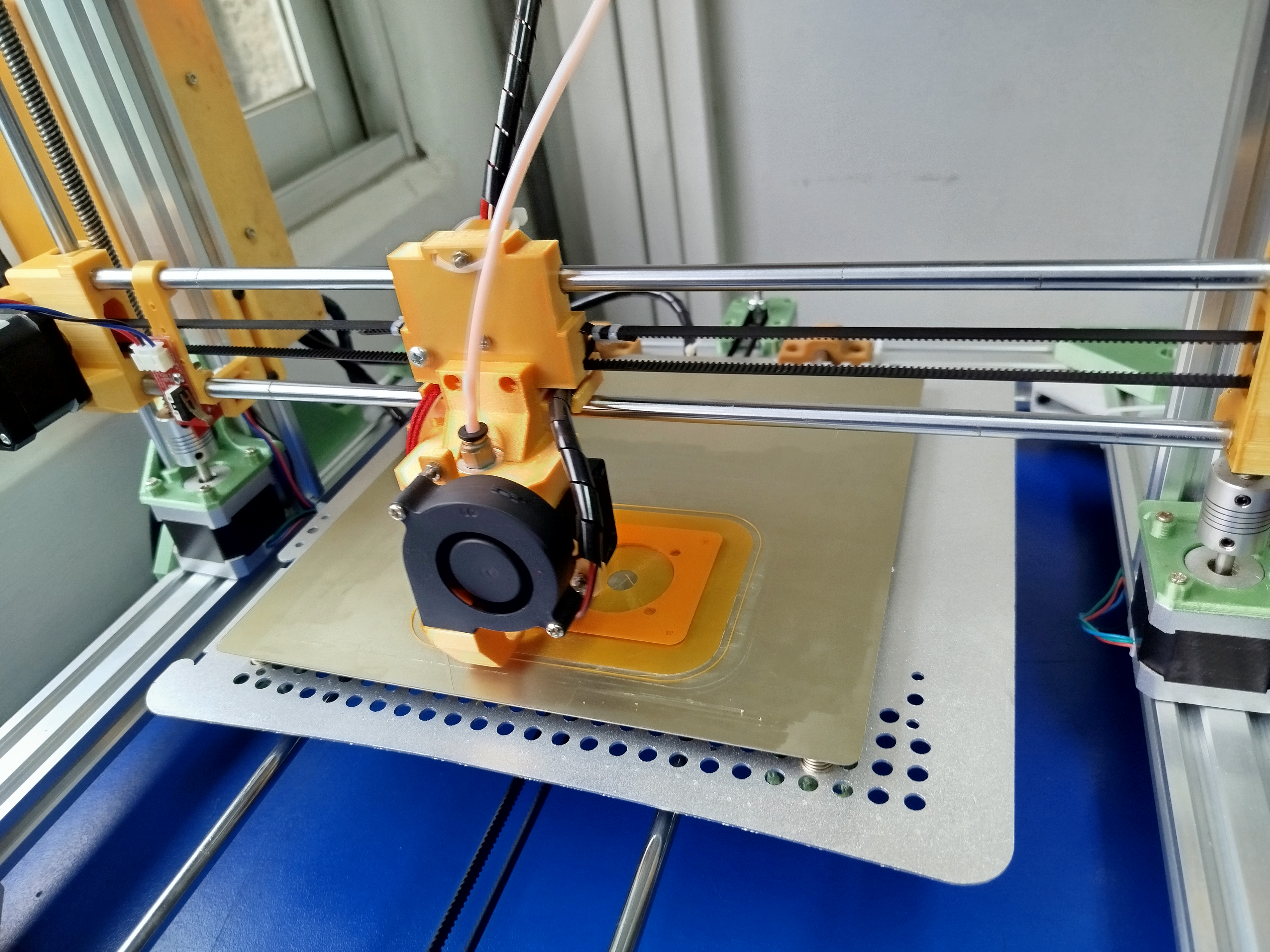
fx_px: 881
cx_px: 635
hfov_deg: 71.6
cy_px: 476
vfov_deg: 56.8
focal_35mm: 24
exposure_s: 1/33
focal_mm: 5.31
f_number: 1.7
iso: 125
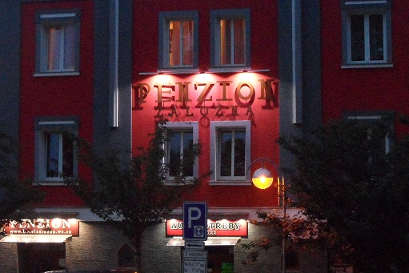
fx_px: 943
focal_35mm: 83
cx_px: 172
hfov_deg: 24.4
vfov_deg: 16.4
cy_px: 171
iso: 800
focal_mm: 8.2
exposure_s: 1/10
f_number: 3.8
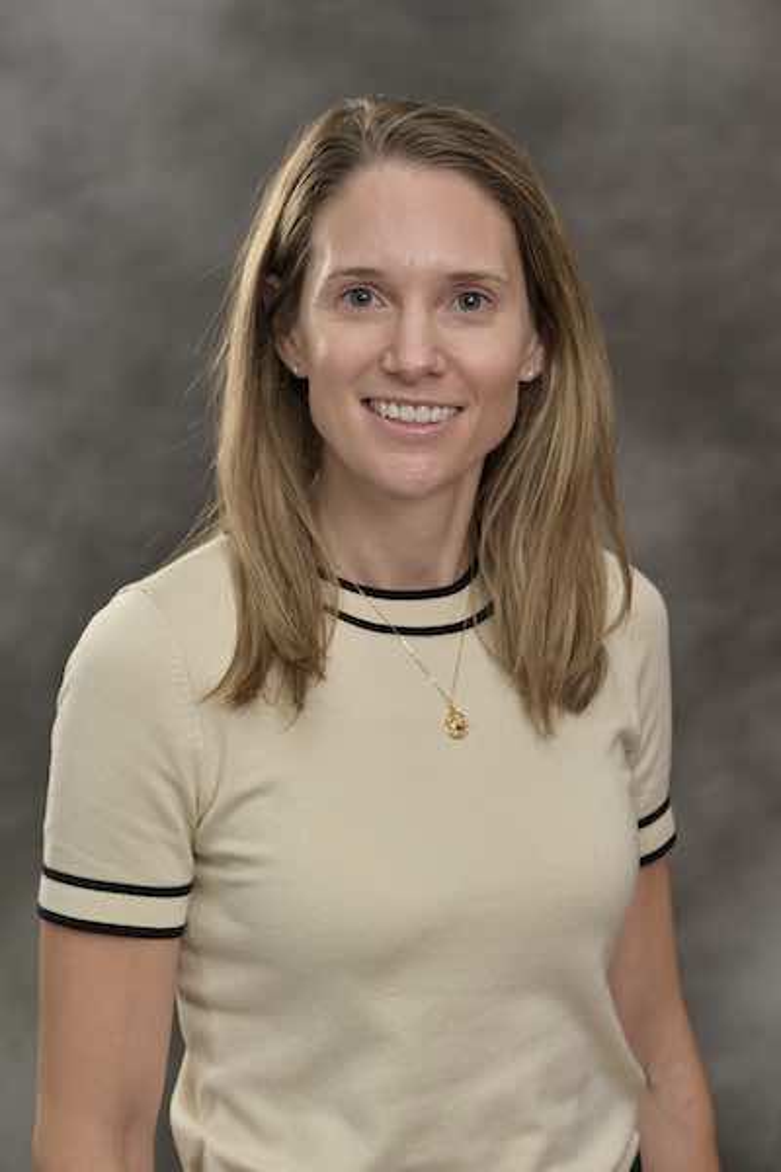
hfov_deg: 13.8
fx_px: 3221
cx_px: 390
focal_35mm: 99
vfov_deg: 20.6
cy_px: 586
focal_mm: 99
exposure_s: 1/125
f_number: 6.3
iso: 125
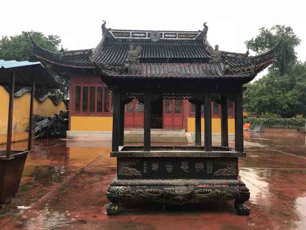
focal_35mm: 28
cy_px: 115
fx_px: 248
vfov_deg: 49.7
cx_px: 153
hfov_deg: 63.4
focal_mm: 3.99
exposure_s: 1/337
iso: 20
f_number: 1.8
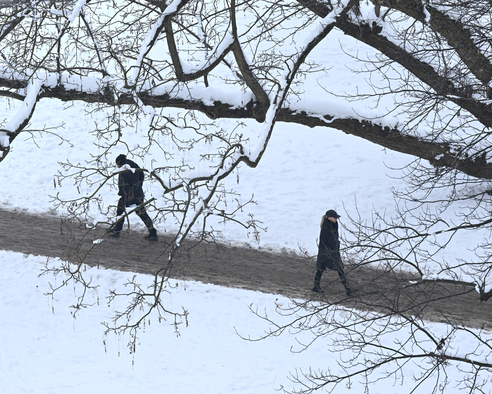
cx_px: 225
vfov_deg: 6.8
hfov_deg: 8.6
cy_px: 198
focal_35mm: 226
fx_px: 3291
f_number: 10
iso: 1250
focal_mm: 200
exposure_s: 1/400
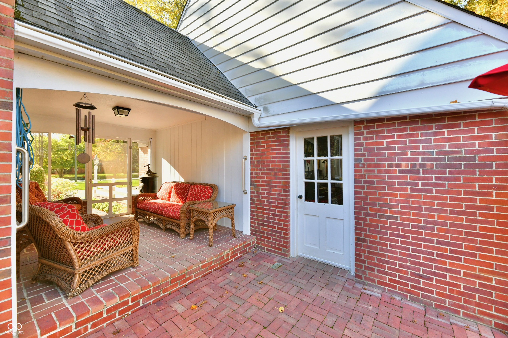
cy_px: 169
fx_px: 198
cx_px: 254
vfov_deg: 81.2
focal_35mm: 14
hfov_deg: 104.3
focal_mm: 14
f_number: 8
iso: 640
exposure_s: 1/250
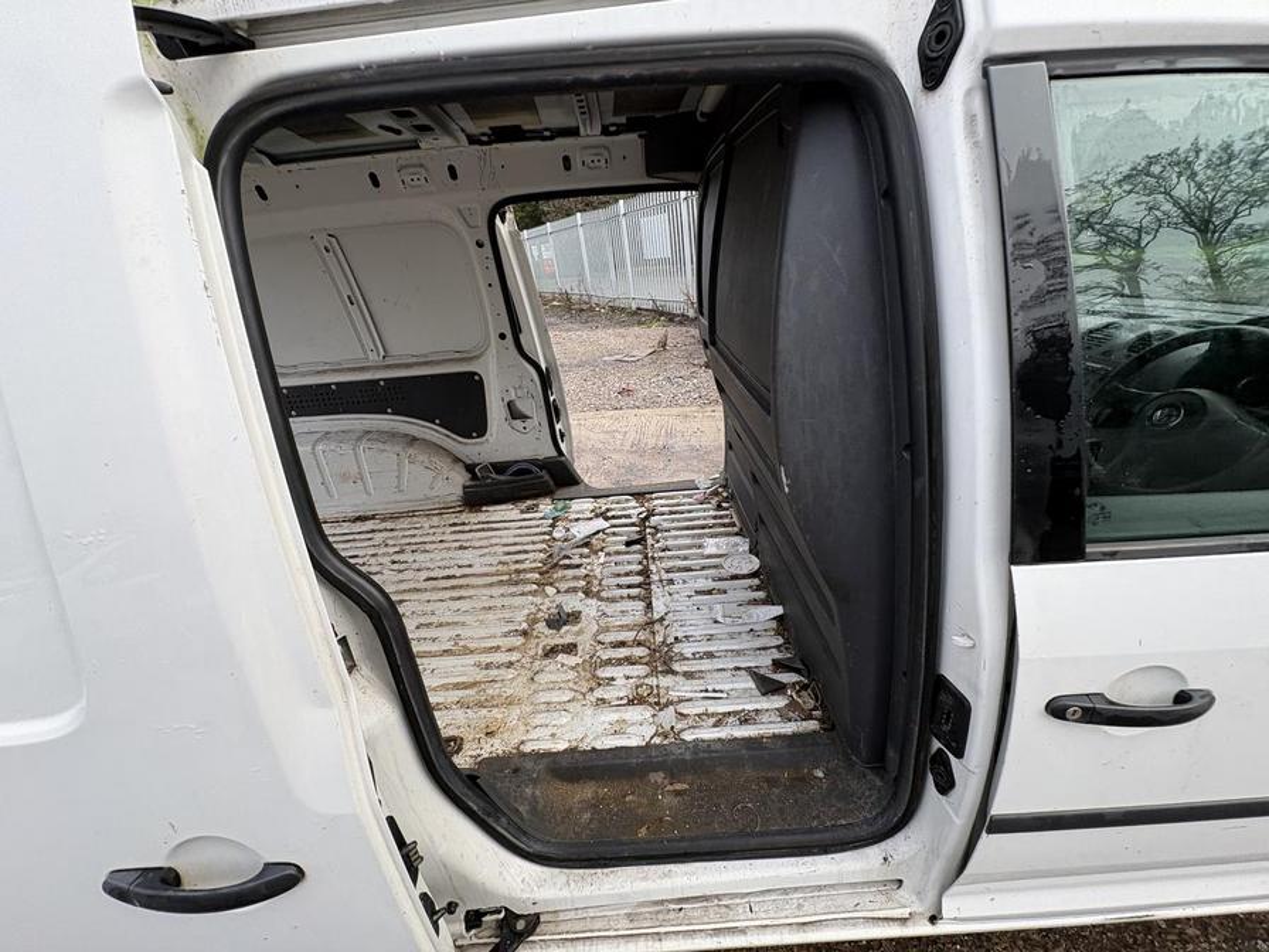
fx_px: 513
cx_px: 634
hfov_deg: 102.1
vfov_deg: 85.7
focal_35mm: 14
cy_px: 476
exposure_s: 1/168
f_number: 2.2
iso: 40
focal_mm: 2.22
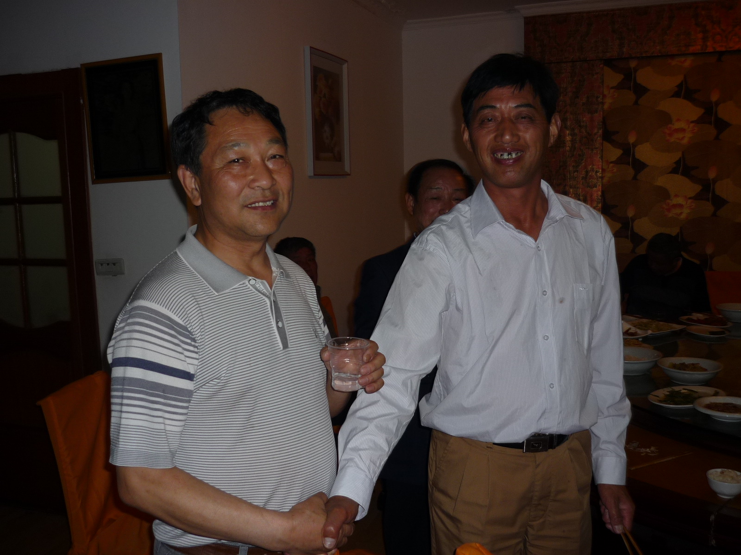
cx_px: 370
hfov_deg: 55.4
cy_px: 278
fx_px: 706
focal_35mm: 33
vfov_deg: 42.9
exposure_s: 1/30
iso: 100
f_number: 2.8
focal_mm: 5.5
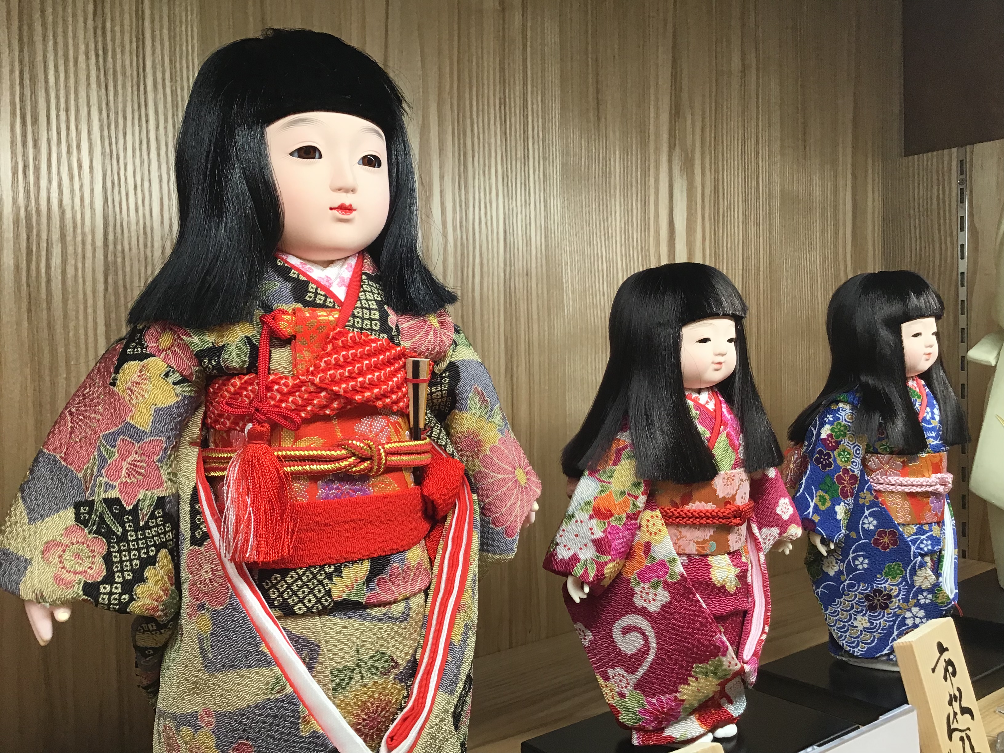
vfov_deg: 45.4
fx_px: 899
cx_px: 502
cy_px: 376
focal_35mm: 31
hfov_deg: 58.4
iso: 25
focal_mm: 3.3
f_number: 2.4
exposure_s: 1/40
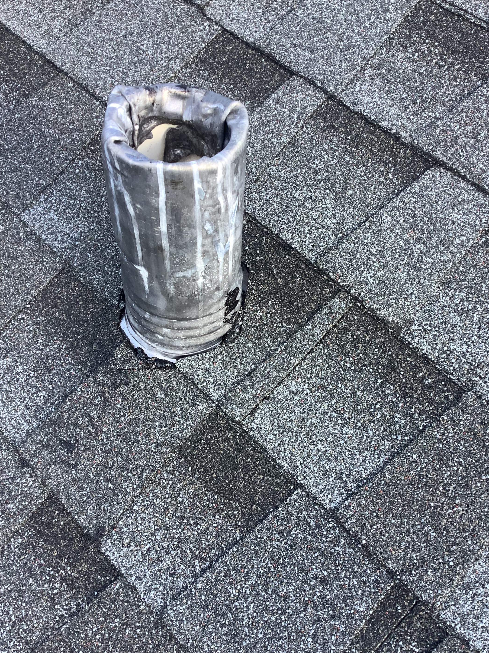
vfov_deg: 51.3
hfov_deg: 39.6
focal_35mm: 36
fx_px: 678
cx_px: 270
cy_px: 354
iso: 25
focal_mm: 3.3
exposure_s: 1/145
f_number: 2.4
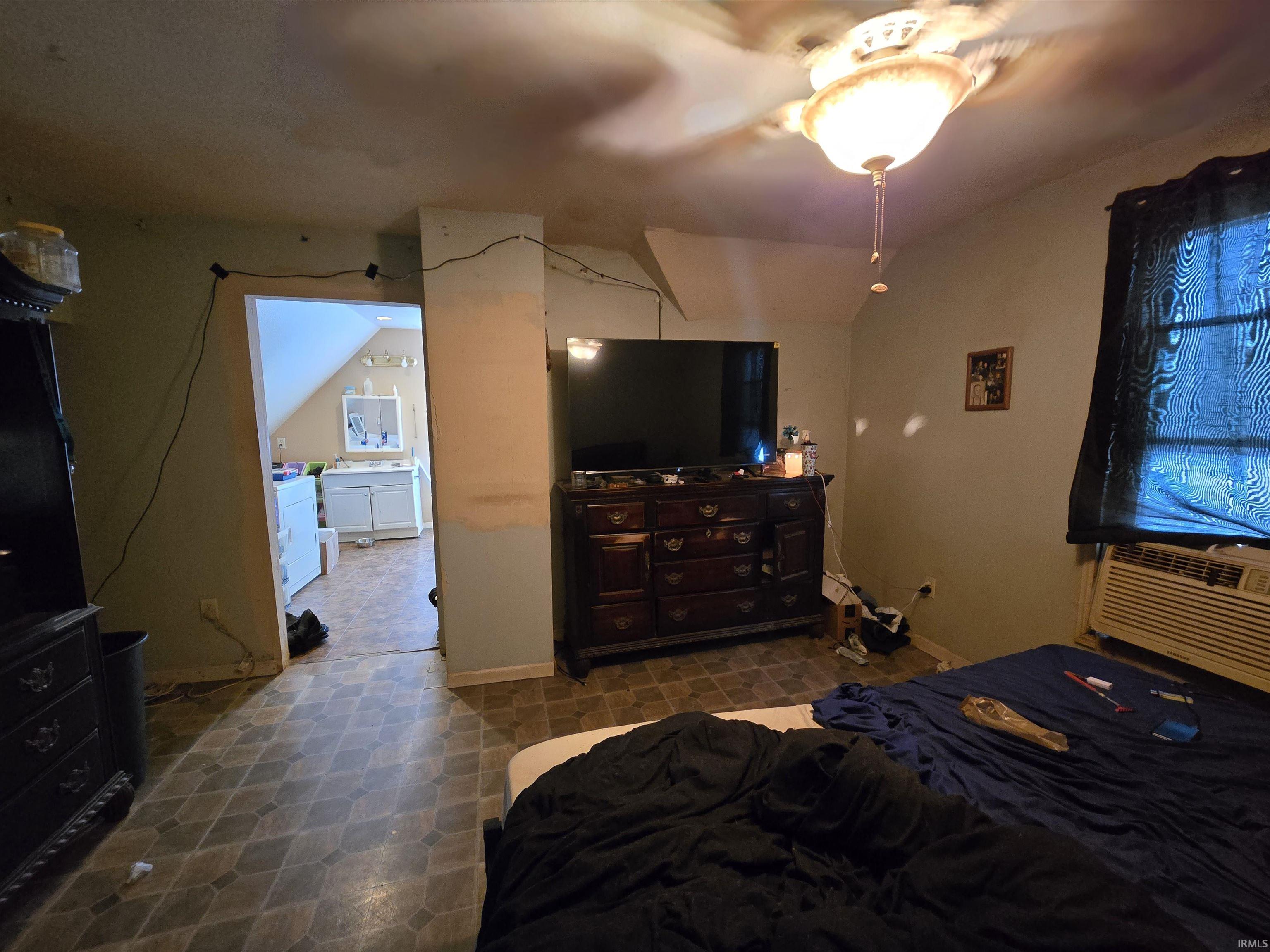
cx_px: 635
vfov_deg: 89.9
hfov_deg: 106.2
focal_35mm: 13
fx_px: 477
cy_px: 476
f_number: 2.2
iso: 1250
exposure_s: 1/40
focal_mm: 2.2
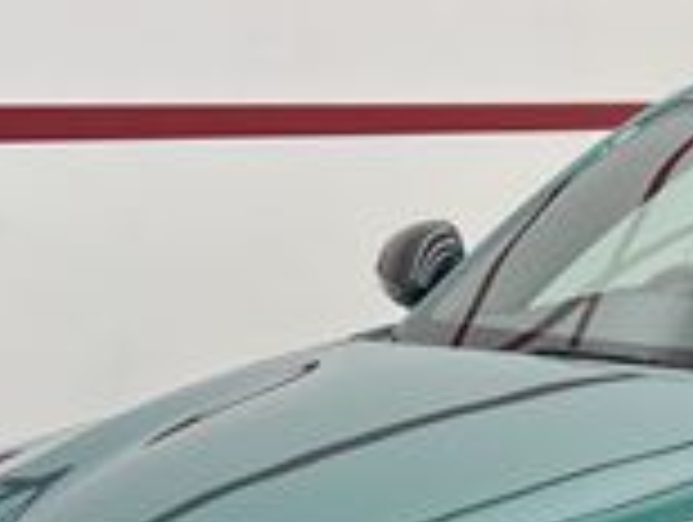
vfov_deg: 13.1
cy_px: 747
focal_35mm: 108
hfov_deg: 17.7
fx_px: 2165
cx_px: 716
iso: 125
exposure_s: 1/100
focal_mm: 5.7
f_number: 1.5
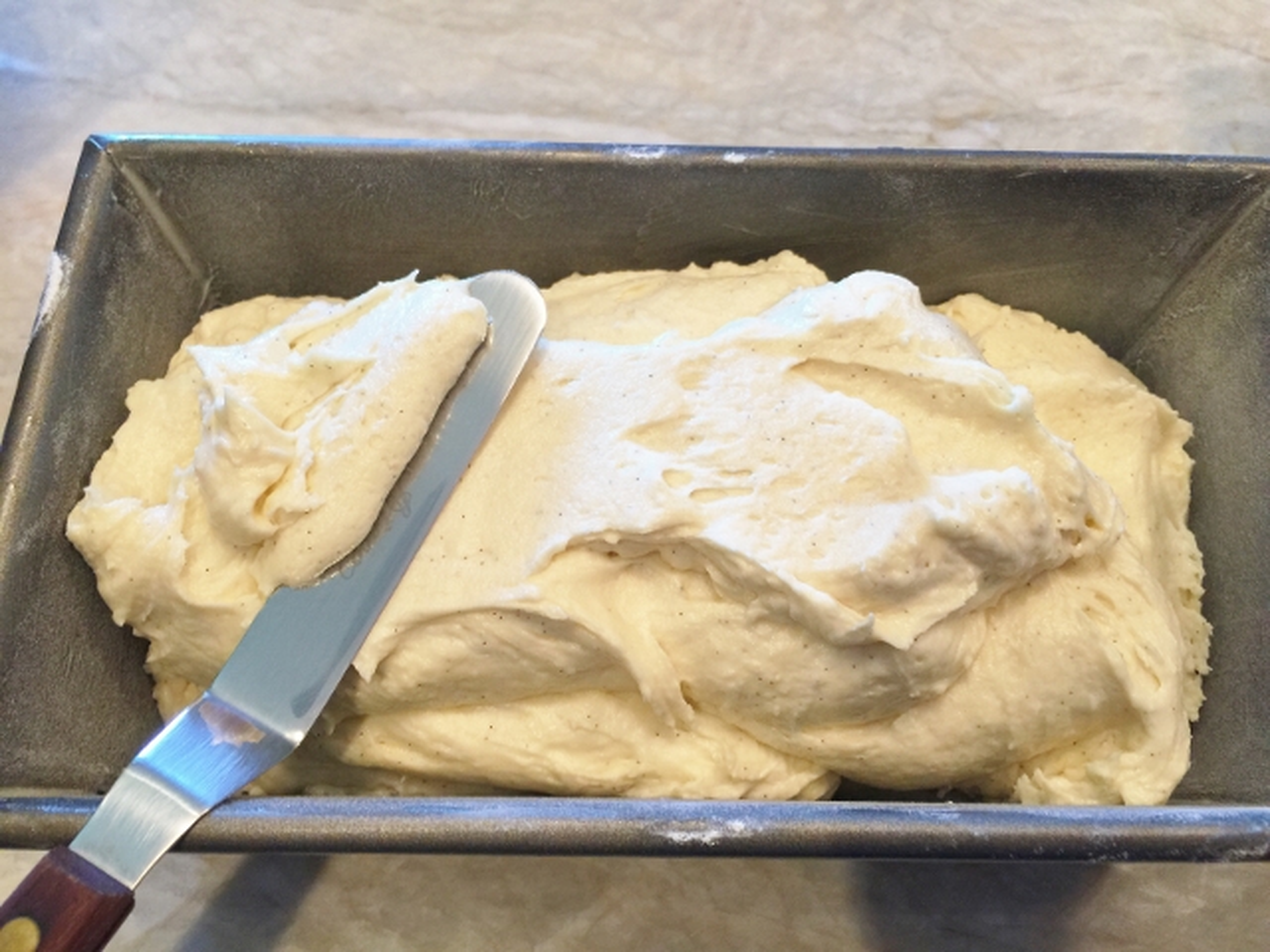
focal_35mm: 29
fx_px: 1064
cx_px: 635
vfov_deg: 48.2
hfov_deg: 61.7
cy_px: 476
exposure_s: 1/30
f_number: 2.2
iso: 50
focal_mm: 4.15
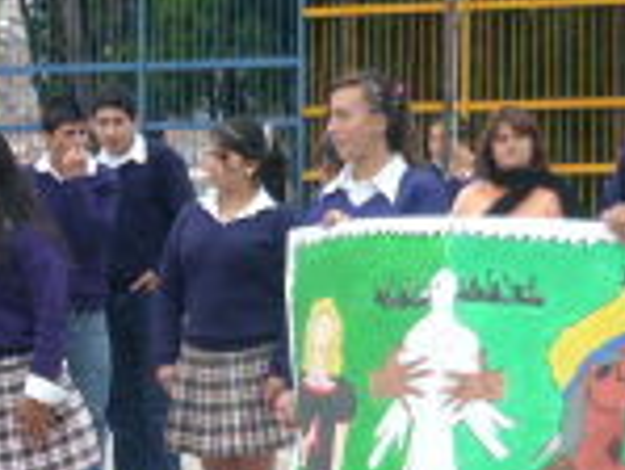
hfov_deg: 13.8
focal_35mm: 142
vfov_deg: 10.4
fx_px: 2566
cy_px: 399
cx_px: 101
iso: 80
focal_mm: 5.5
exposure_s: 1/500
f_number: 2.8
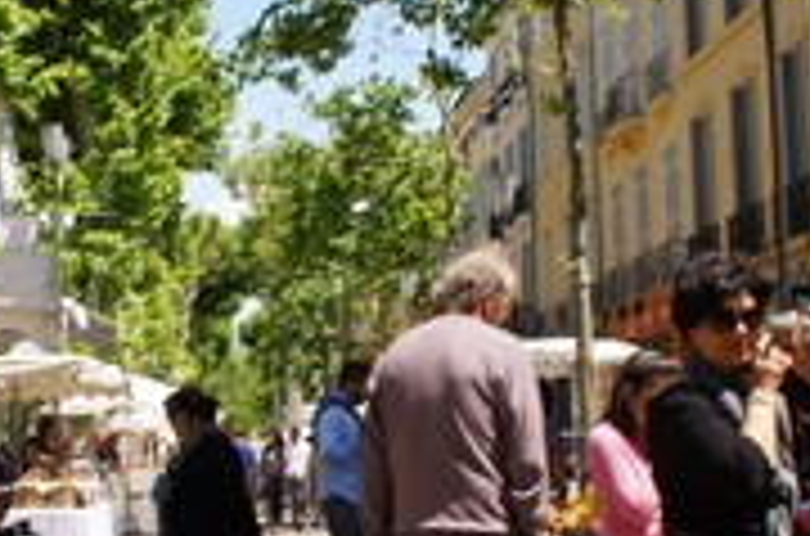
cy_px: 295
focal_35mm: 69
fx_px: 1548
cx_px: 248
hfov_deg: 29.0
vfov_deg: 19.6
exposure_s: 1/80
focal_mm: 18
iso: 100
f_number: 11
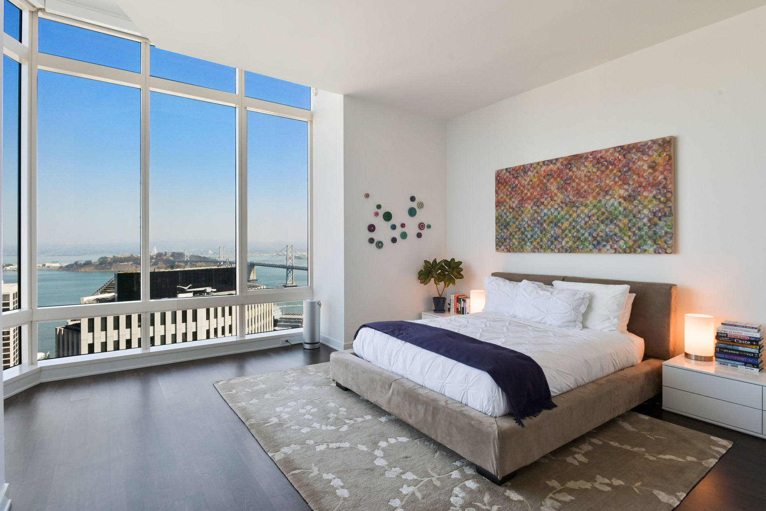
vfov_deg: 67.4
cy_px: 247
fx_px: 383
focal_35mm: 18
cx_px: 374
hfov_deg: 90.0
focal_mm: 17
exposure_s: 1/100
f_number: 11
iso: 400
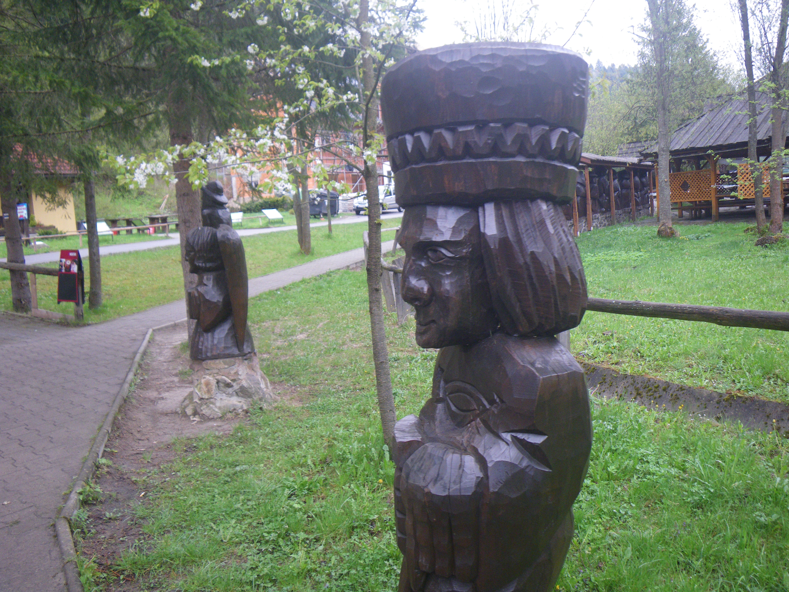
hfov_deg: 63.4
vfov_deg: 49.7
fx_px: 638
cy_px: 296
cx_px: 394
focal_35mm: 28
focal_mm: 5
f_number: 3.5
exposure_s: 1/50
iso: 160
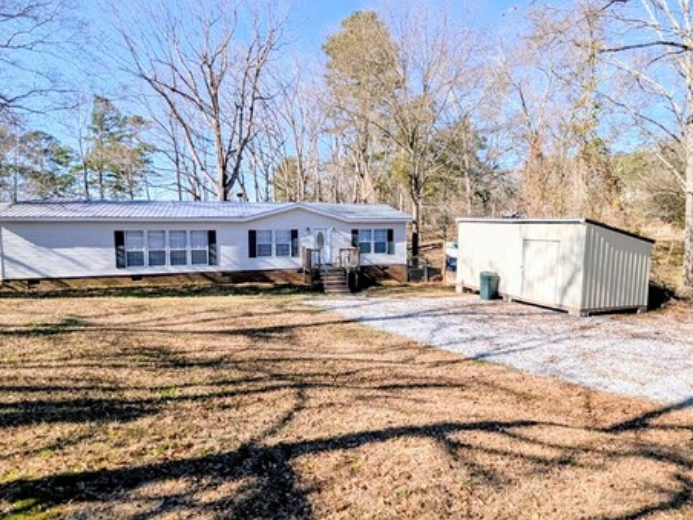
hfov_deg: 90.6
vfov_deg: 73.0
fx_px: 340
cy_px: 184
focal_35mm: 17
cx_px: 305
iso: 54
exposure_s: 1/2786
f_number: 1.7
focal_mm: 2.02
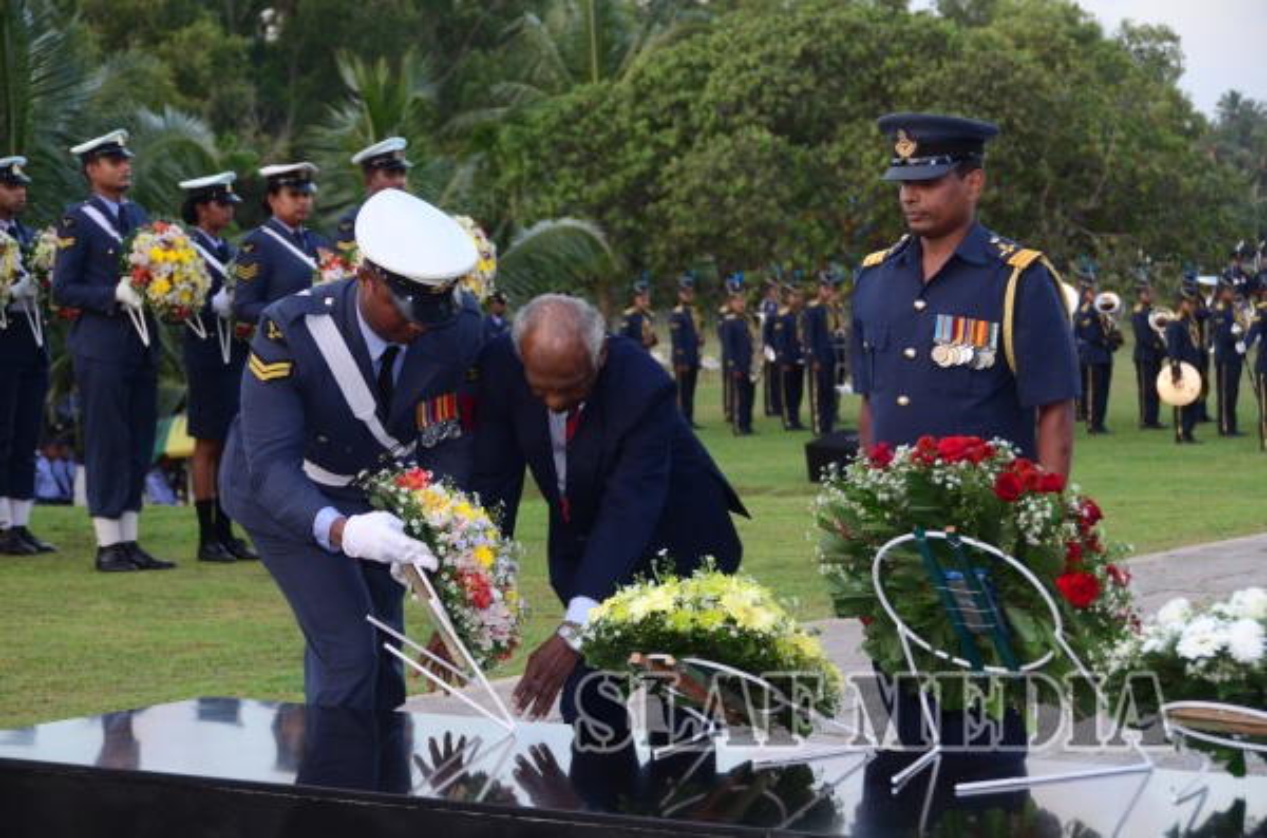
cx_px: 634
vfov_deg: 13.0
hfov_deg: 19.5
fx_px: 3687
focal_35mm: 105
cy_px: 419
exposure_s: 1/80
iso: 400
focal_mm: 70
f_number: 5.6
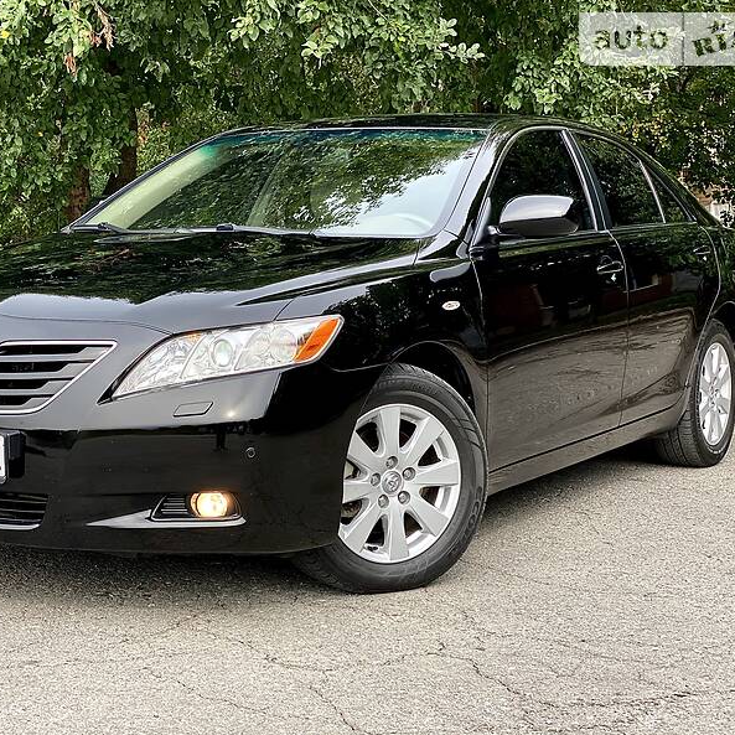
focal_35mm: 62
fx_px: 1489
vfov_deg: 27.7
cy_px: 369
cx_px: 280
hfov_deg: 27.6
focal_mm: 6
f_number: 2
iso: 20
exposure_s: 1/338
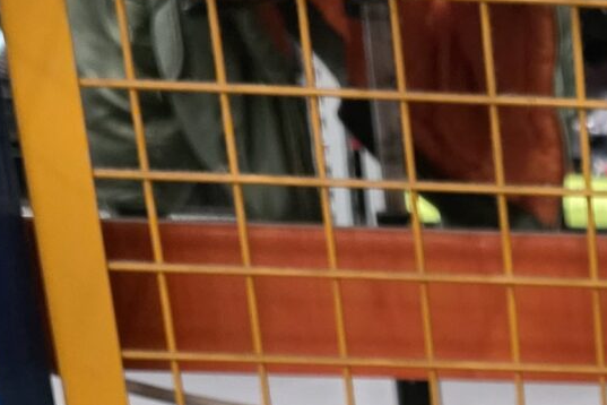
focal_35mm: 114
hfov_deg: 14.9
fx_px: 1922
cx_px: 1183
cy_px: 911
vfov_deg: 10.6
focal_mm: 6.3
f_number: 1.7
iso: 1250
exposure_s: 1/100
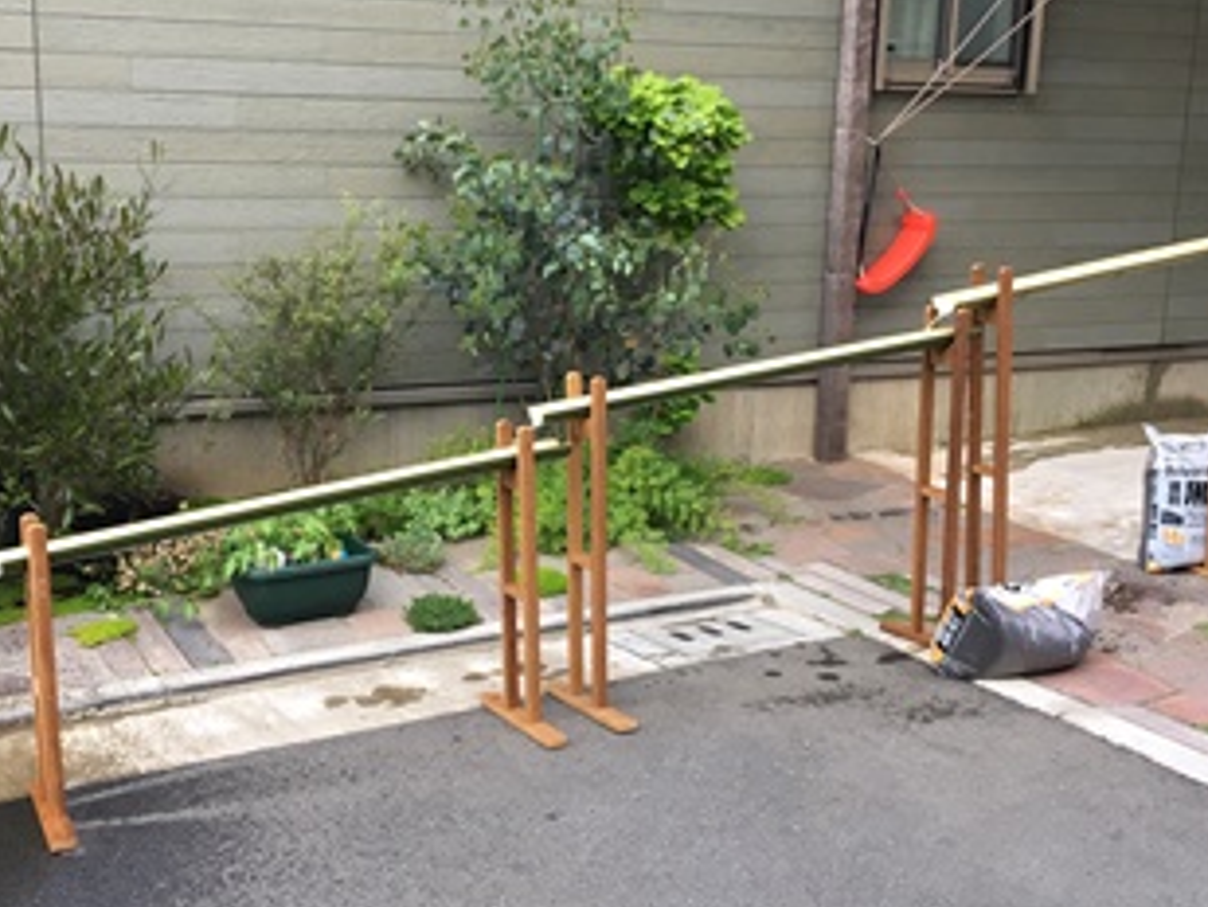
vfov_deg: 34.4
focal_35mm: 42
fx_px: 1466
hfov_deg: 44.7
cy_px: 426
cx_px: 520
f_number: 2.2
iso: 64
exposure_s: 1/30
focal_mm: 4.15
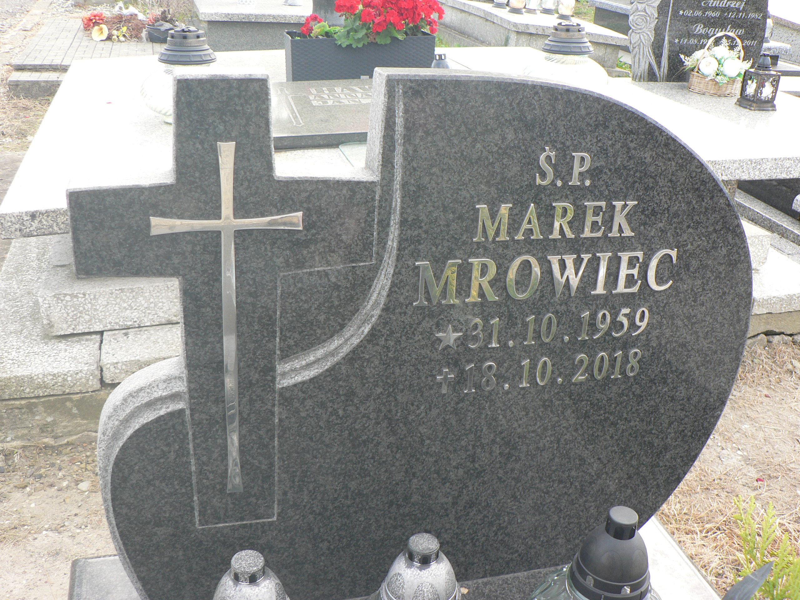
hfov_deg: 51.4
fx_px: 832
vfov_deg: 39.7
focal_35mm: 36
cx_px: 400
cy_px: 300
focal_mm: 6
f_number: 3.2
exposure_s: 1/80
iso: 80
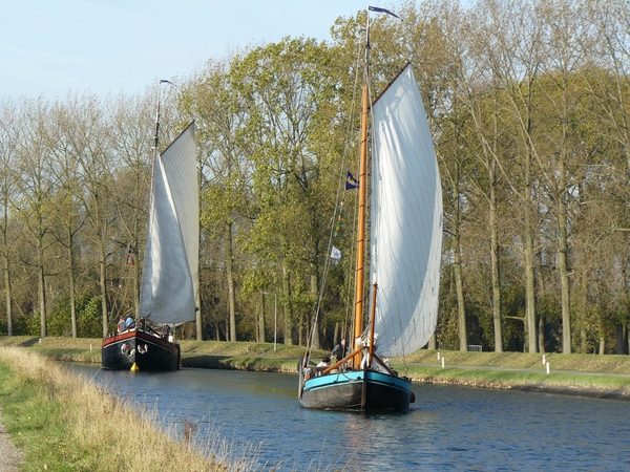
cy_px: 236
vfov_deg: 10.3
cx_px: 315
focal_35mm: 144
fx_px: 2621
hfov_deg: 13.7
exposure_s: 1/200
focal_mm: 24.1
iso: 100
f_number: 5.6
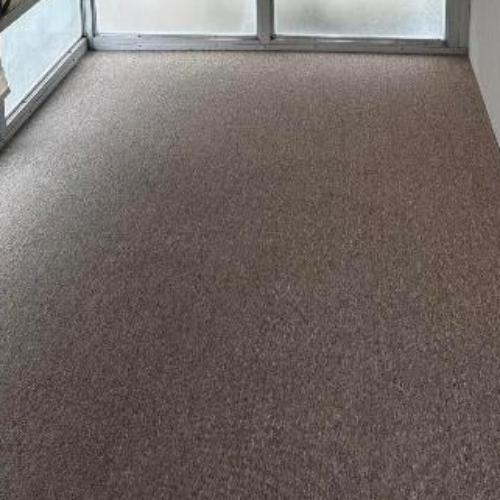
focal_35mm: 55
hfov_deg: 31.1
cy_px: -58
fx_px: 899
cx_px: 241
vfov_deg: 28.1
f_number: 1.5
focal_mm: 5.7
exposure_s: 1/452
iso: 50
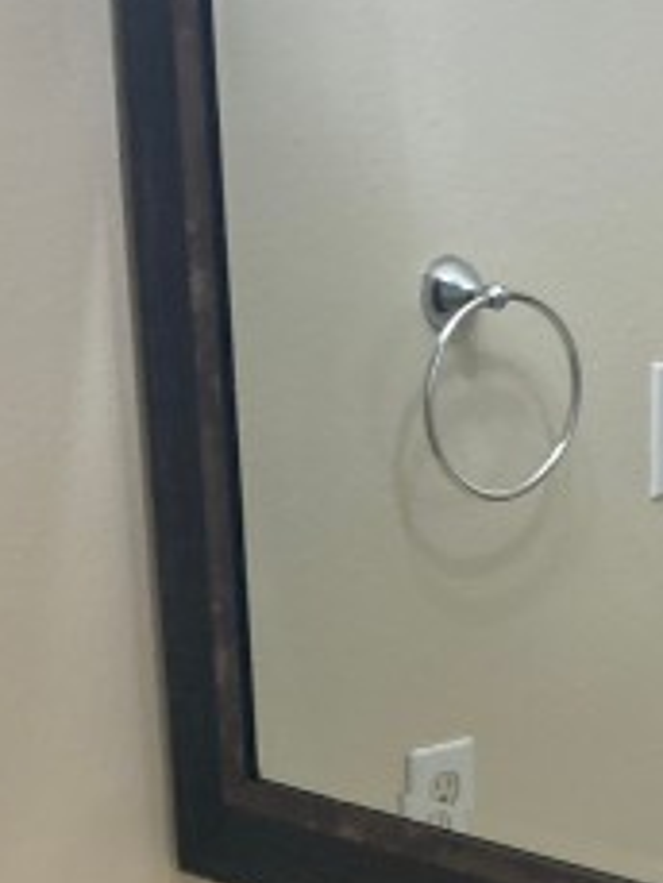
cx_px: 447
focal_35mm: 94
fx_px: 2398
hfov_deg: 15.7
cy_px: 775
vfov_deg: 20.5
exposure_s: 1/60
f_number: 1.8
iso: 50
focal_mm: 3.99
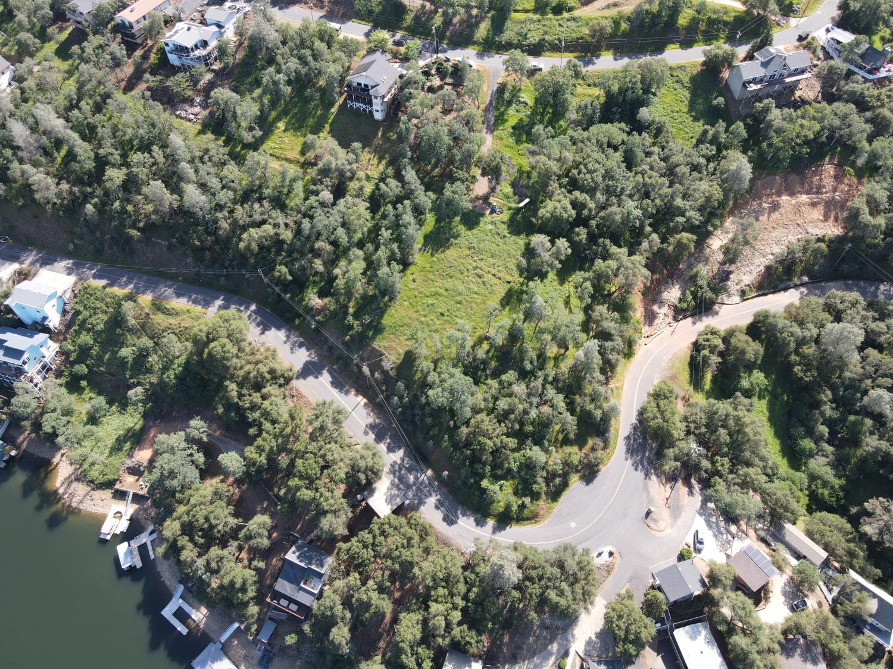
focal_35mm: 24
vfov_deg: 56.8
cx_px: 446
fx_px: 619
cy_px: 334
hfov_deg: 71.6
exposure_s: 1/160
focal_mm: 4.5
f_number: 2.8
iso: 100
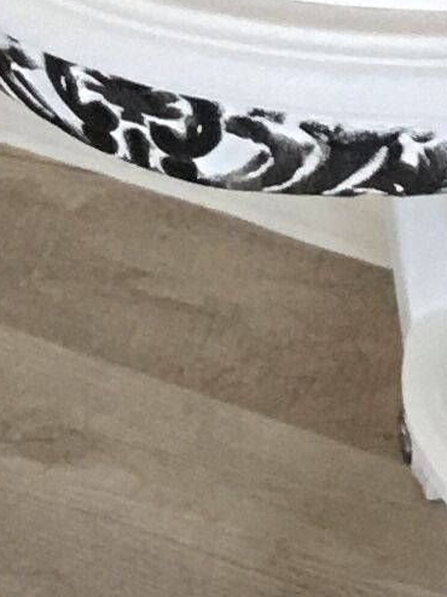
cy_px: -89
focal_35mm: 205
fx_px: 3533
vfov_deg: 9.5
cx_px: 557
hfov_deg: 7.2
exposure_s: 1/33
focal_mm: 3.3
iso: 160
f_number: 2.4
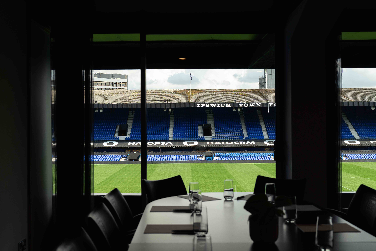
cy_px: 126
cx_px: 188
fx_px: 439
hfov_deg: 46.4
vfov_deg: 31.9
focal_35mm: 42
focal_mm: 42
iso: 500
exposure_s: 1/800
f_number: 5
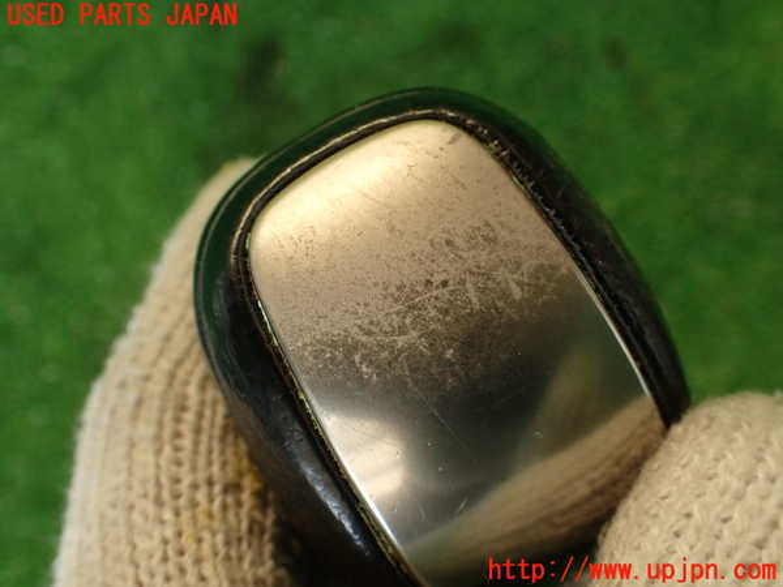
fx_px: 724
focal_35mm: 32
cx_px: 392
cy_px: 294
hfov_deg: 56.8
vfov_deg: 44.2
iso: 200
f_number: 2.4
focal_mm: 5.79
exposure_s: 1/50
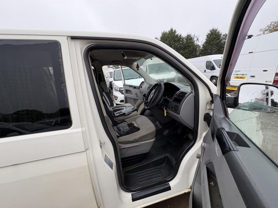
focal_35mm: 14
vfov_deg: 85.7
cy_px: 104
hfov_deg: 102.1
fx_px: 112
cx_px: 139
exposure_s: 1/99
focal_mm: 2.22
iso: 80
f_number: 2.2
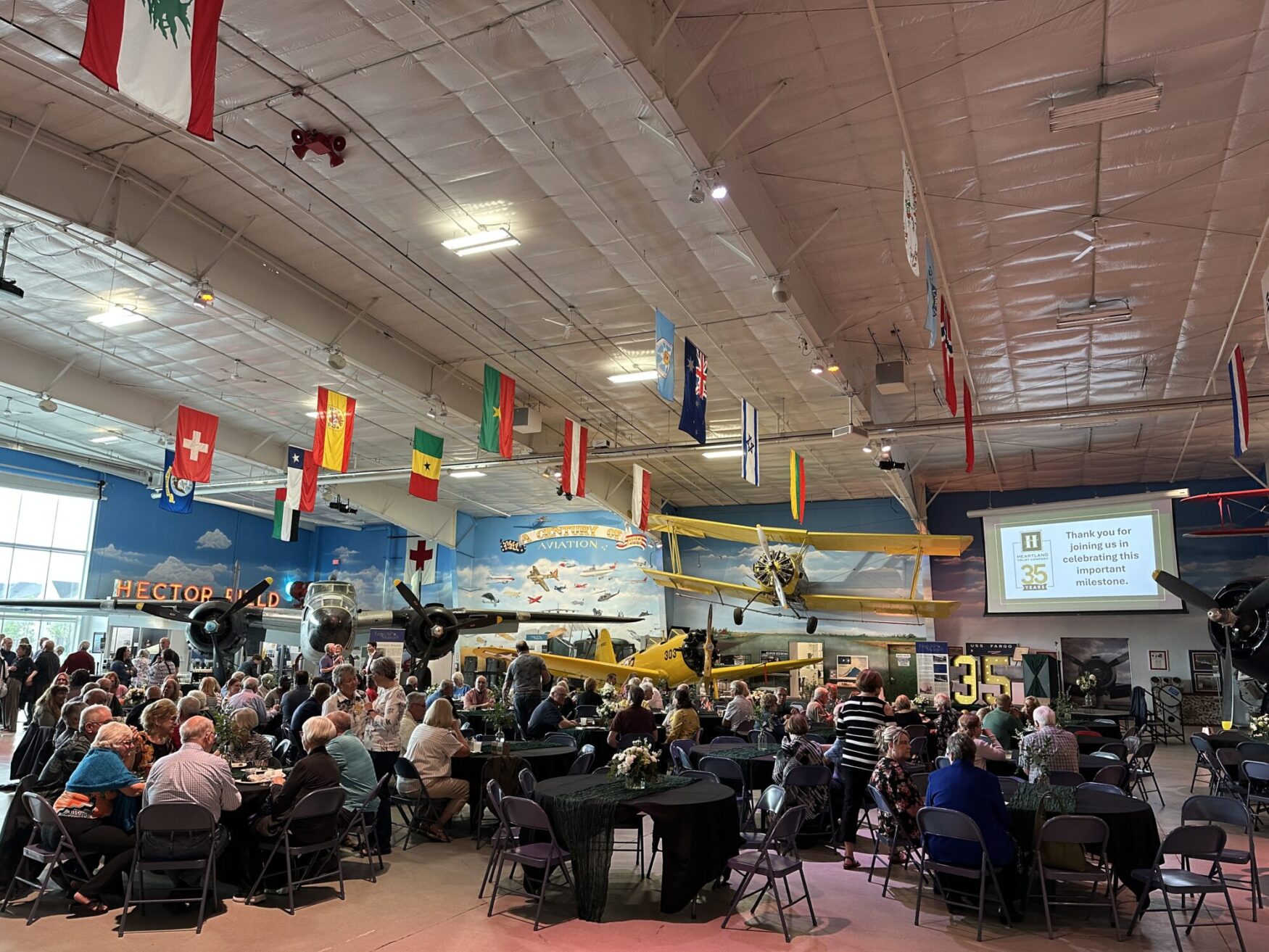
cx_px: 634
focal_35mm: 24
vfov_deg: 56.8
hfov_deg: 71.6
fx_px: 880
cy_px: 476
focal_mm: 6.86
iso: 250
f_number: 1.78
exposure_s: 1/60
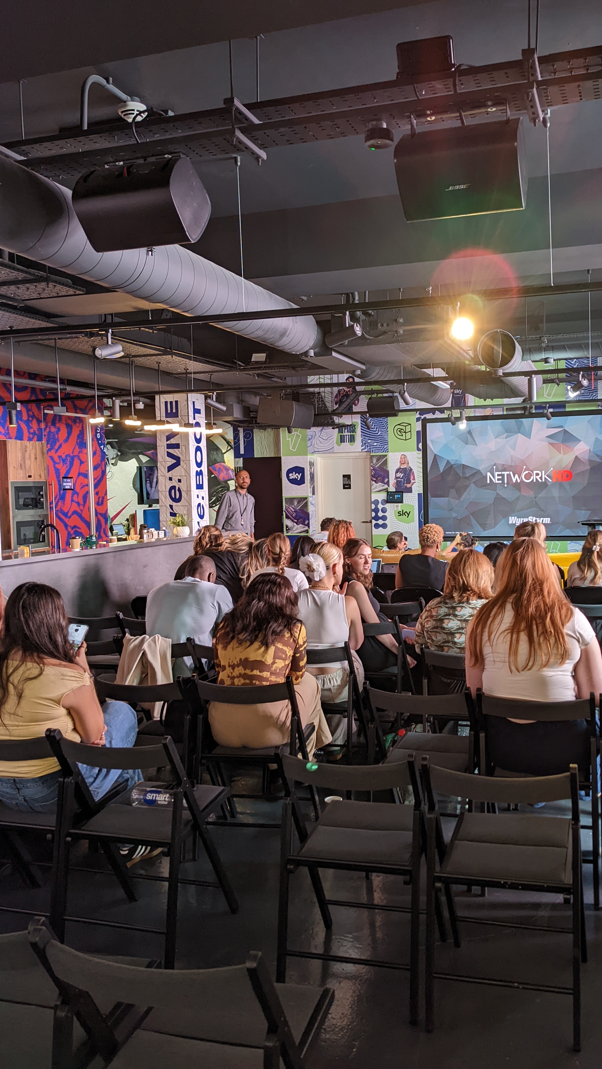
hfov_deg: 38.5
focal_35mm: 30
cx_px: 405
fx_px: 851
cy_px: 526
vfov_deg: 64.3
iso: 70
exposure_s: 1/33.3
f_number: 1.73
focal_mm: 4.38
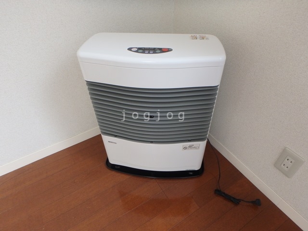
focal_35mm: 21
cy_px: 116
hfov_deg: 79.0
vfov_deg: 63.4
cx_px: 154
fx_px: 187
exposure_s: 1/30
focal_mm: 3.7
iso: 250
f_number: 3.5
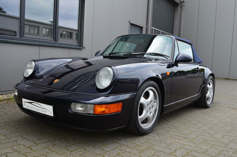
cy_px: 78
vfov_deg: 36.7
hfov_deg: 53.2
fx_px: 236
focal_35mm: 36
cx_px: 118
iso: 250
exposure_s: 1/60
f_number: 10
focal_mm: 24
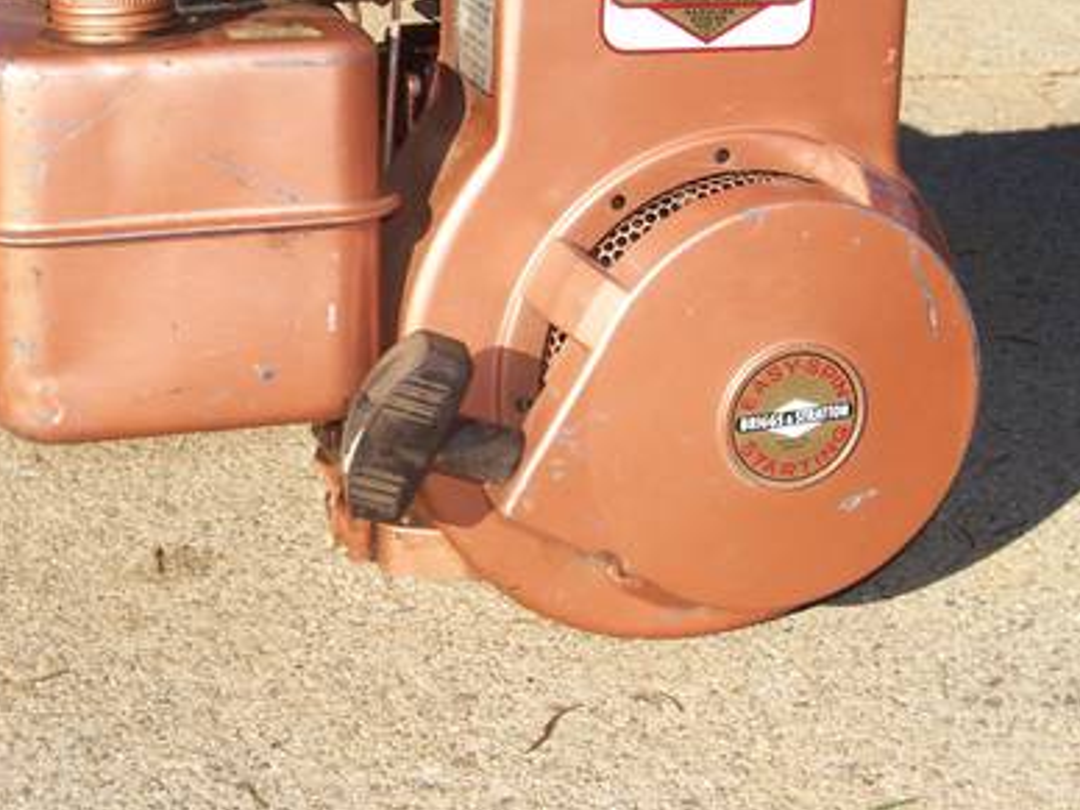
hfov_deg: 29.8
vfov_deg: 22.4
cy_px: 212
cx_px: 493
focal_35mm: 65
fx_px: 2028
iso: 80
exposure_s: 1/328
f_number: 5.6
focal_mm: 7
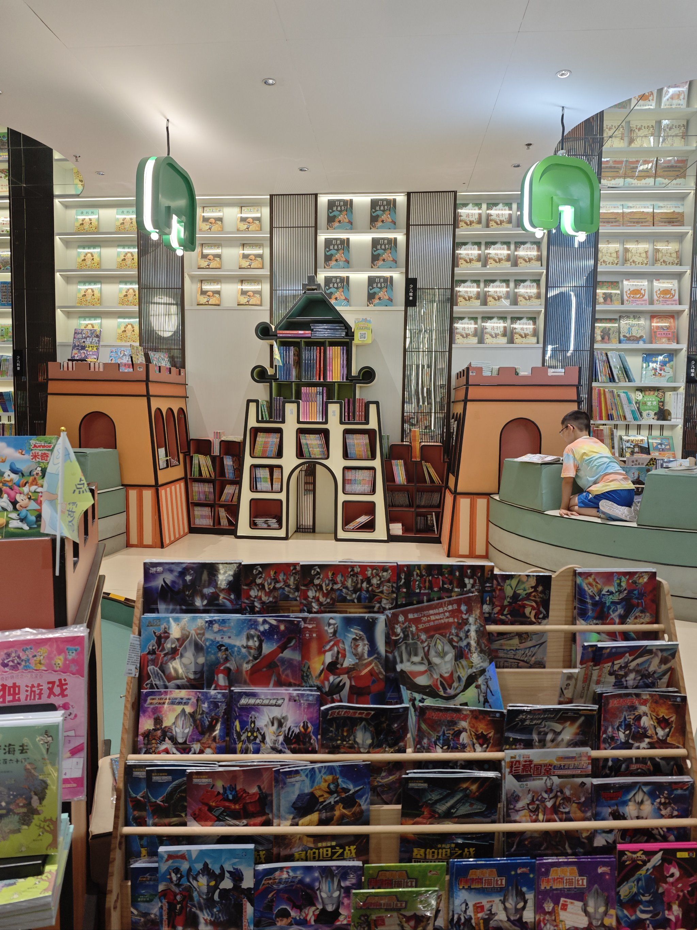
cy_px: 465
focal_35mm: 23
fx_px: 618
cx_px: 348
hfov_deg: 58.9
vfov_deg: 73.9
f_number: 1.6
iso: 160
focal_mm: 6.55
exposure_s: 1/100
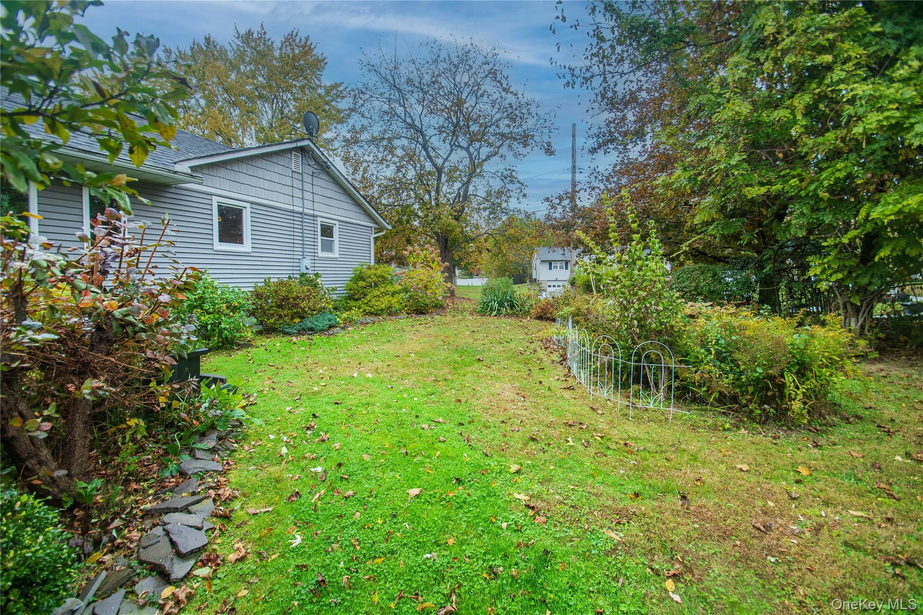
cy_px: 308
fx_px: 385
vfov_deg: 77.3
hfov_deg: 100.4
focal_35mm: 15
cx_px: 462
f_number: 5
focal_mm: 10
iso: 100
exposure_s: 1/100
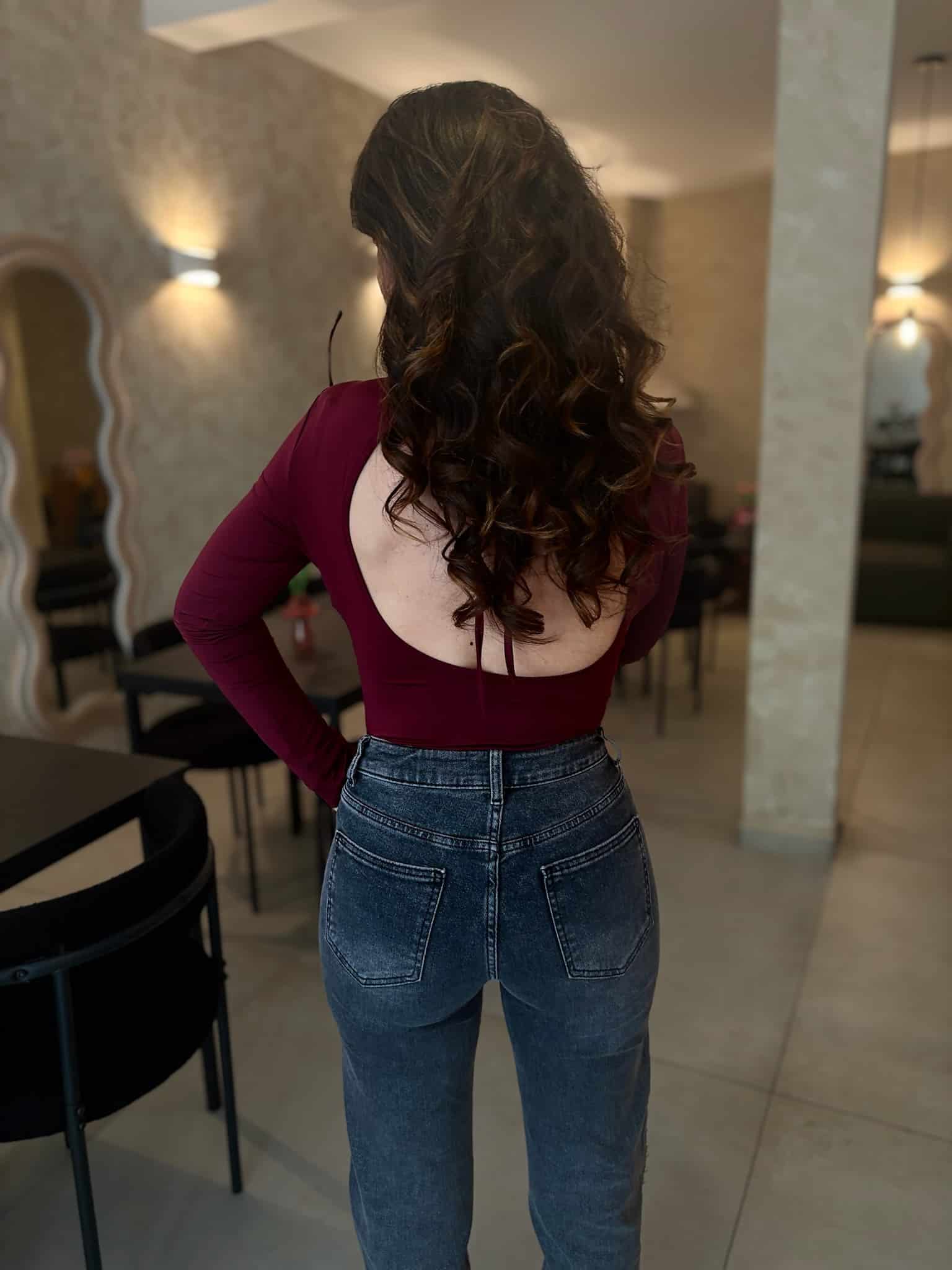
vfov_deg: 67.3
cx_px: 476
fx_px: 953
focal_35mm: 26
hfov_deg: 53.1
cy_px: 635
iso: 80
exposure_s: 1/50
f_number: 1.6
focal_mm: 5.96
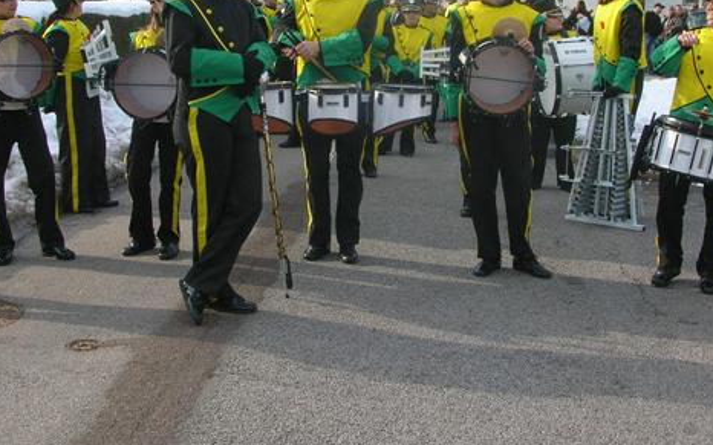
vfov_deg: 25.1
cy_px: 115
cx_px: 410
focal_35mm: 51
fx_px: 991
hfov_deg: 39.5
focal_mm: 5.8
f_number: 5.6
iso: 50
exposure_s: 1/135
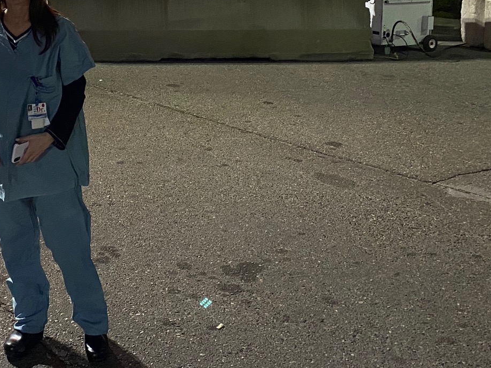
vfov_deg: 24.1
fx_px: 808
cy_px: -31
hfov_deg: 31.6
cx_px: 18
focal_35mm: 57
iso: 400
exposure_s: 1/40
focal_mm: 4.25
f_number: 1.8
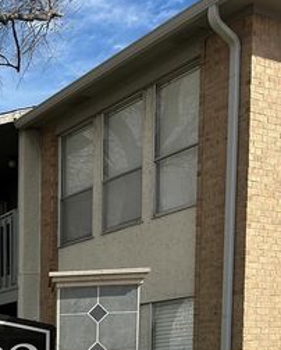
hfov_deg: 22.6
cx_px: -61
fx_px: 644
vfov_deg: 26.6
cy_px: 433
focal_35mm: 62
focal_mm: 6.86
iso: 80
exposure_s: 1/5000
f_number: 1.78
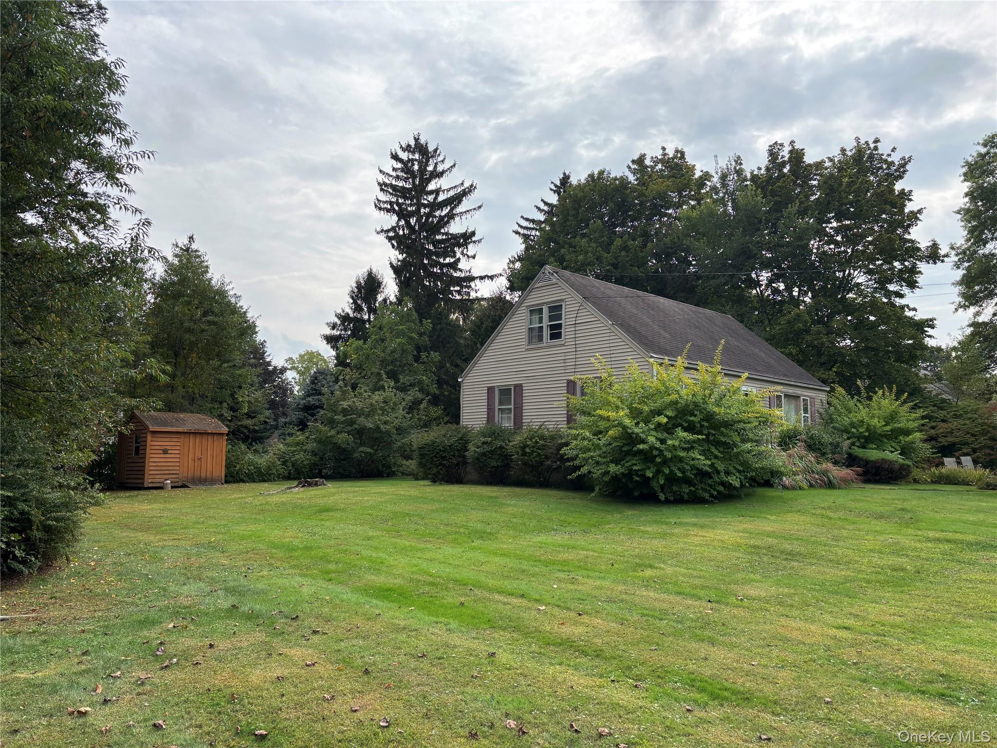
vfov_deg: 53.1
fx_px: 749
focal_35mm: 26
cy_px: 374
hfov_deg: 67.3
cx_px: 498
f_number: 1.6
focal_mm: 5.96
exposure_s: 1/2451
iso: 50
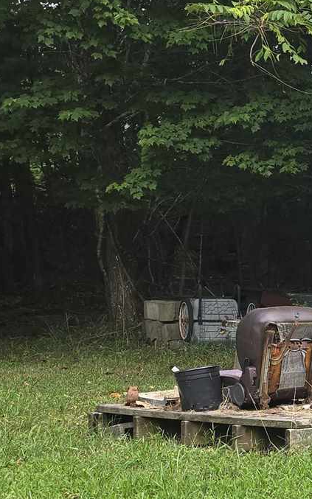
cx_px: 575
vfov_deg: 24.9
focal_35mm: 83
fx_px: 1129
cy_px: 303
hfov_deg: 13.9
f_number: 1.7
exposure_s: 1/123
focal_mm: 6.3
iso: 12
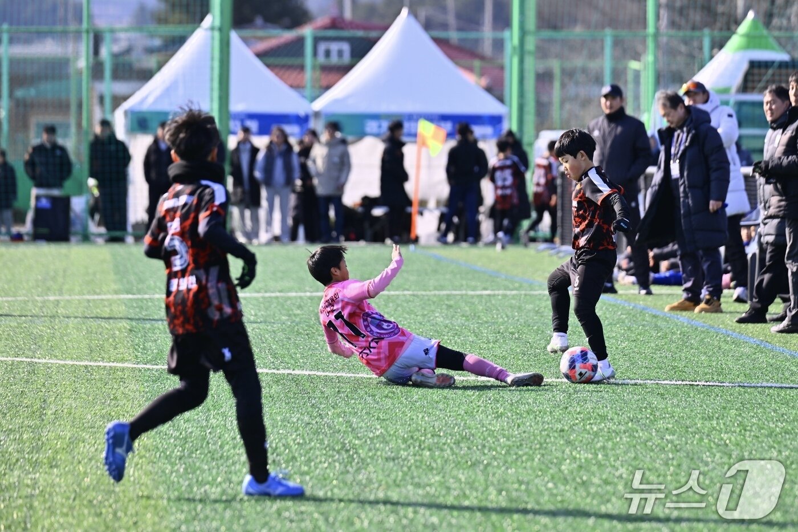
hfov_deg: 10.3
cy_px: 266
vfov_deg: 6.9
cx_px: 399
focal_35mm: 200
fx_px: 4432
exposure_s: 1/1000
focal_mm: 200
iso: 100
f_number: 4
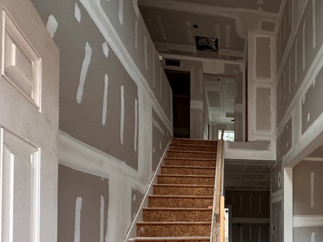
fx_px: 252
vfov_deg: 46.4
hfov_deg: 58.9
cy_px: 218
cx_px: 269
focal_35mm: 27
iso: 640
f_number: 2.2
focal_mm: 2.22
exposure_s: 1/60
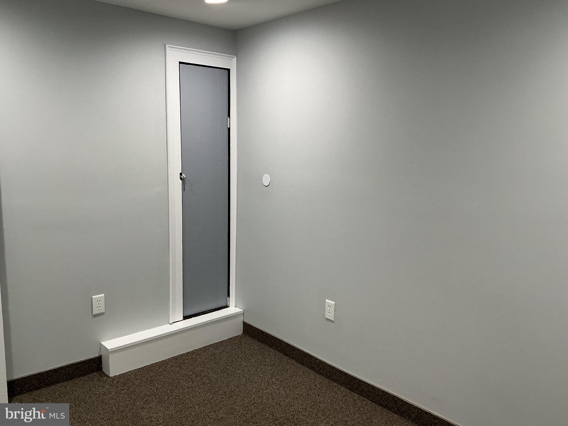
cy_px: 213
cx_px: 284
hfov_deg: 61.7
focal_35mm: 29
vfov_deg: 48.2
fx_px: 476
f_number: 1.8
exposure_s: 1/60
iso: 80
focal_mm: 3
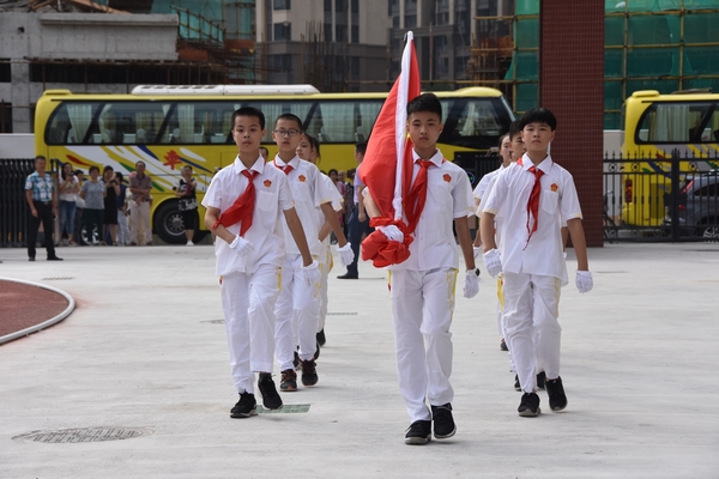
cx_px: 360
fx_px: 2247
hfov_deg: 18.2
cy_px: 240
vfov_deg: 12.2
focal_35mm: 112
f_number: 8
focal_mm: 75
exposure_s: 1/1000
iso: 450
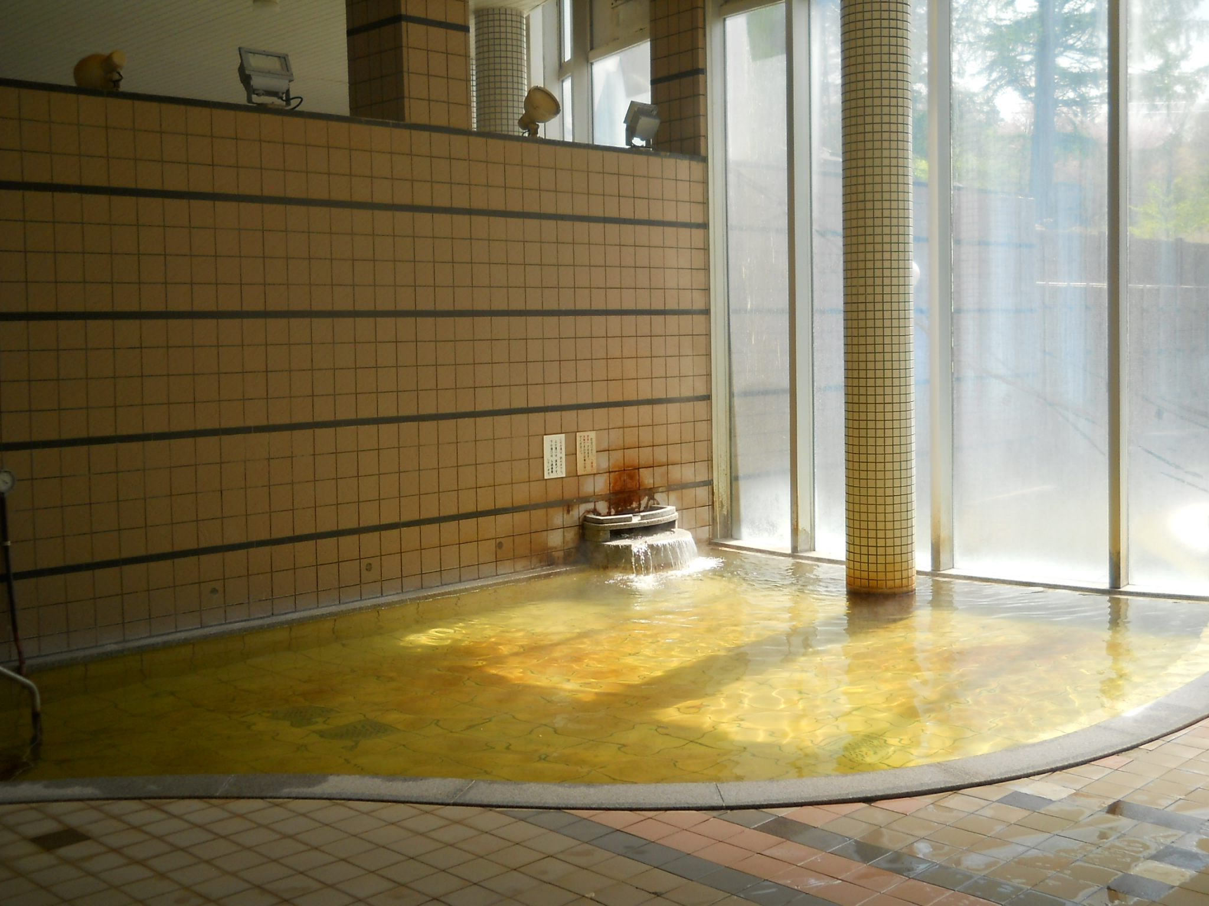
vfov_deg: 35.1
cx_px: 604
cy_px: 453
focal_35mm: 41
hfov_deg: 45.8
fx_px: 1432
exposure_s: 1/320
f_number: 3.1
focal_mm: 6.72
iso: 80
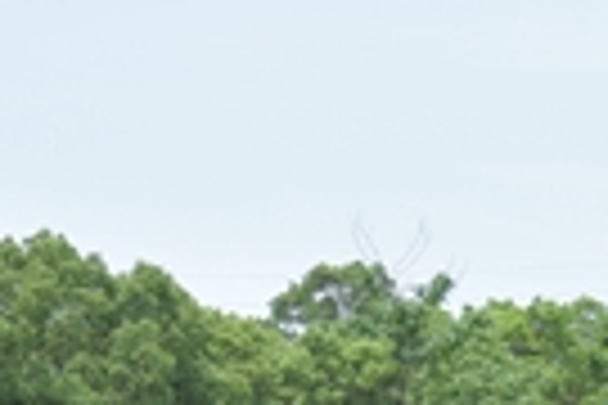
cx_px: 531
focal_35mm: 187
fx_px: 3158
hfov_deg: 10.9
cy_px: 608
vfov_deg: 7.2
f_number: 4
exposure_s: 1/400
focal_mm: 28
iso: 100
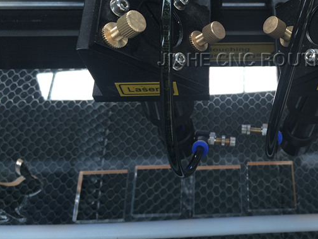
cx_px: 249
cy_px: 58
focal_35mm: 46
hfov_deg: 39.8
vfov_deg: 30.9
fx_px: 423
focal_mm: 4.15
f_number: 2.2
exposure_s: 1/60
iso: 40
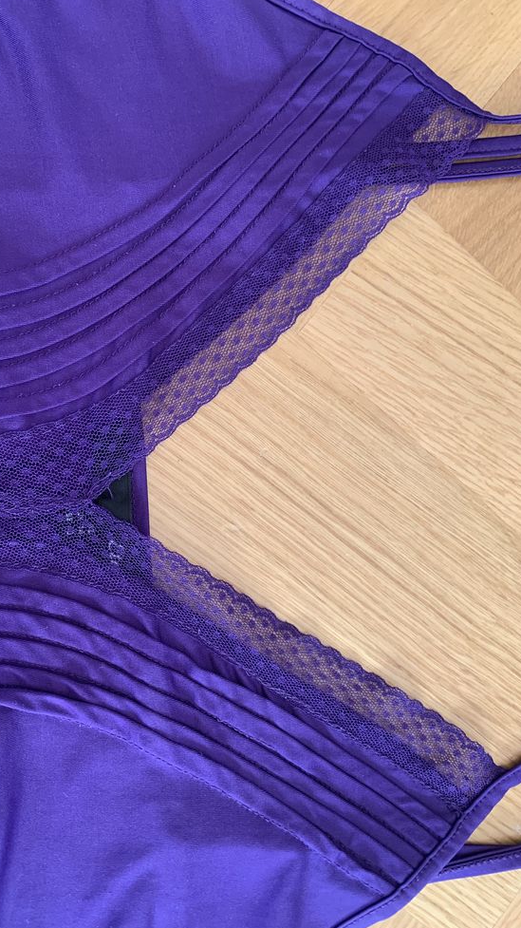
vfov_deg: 66.1
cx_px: 190
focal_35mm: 29
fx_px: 713
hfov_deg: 39.8
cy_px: 460
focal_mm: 4.25
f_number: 1.8
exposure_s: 1/60
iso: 160
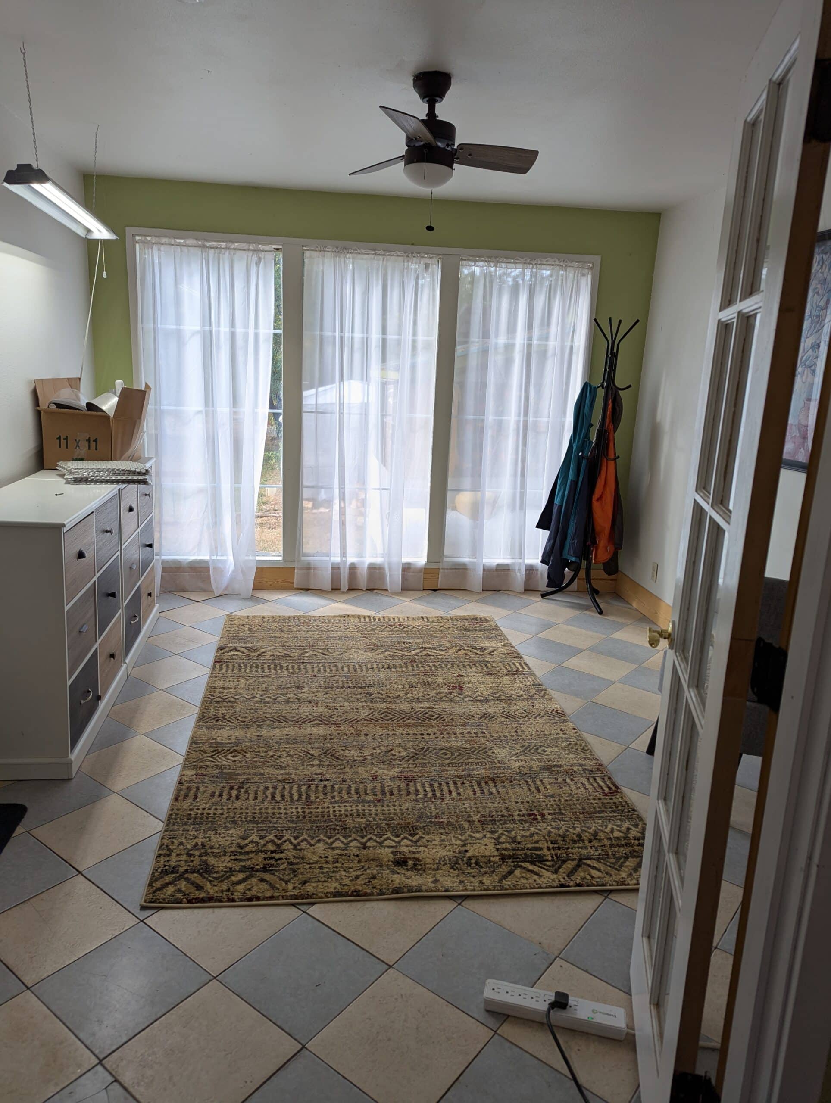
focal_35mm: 24
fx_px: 766
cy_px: 552
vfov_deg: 71.5
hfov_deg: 56.9
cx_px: 416
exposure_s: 1/120
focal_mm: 6.81
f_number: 1.85
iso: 40
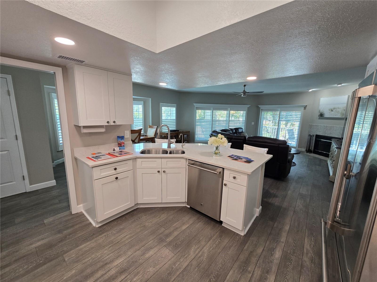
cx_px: 188
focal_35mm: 13
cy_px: 141
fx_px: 142
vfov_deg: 89.9
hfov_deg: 106.2
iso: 80
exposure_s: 1/60
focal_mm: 2.2
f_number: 2.2
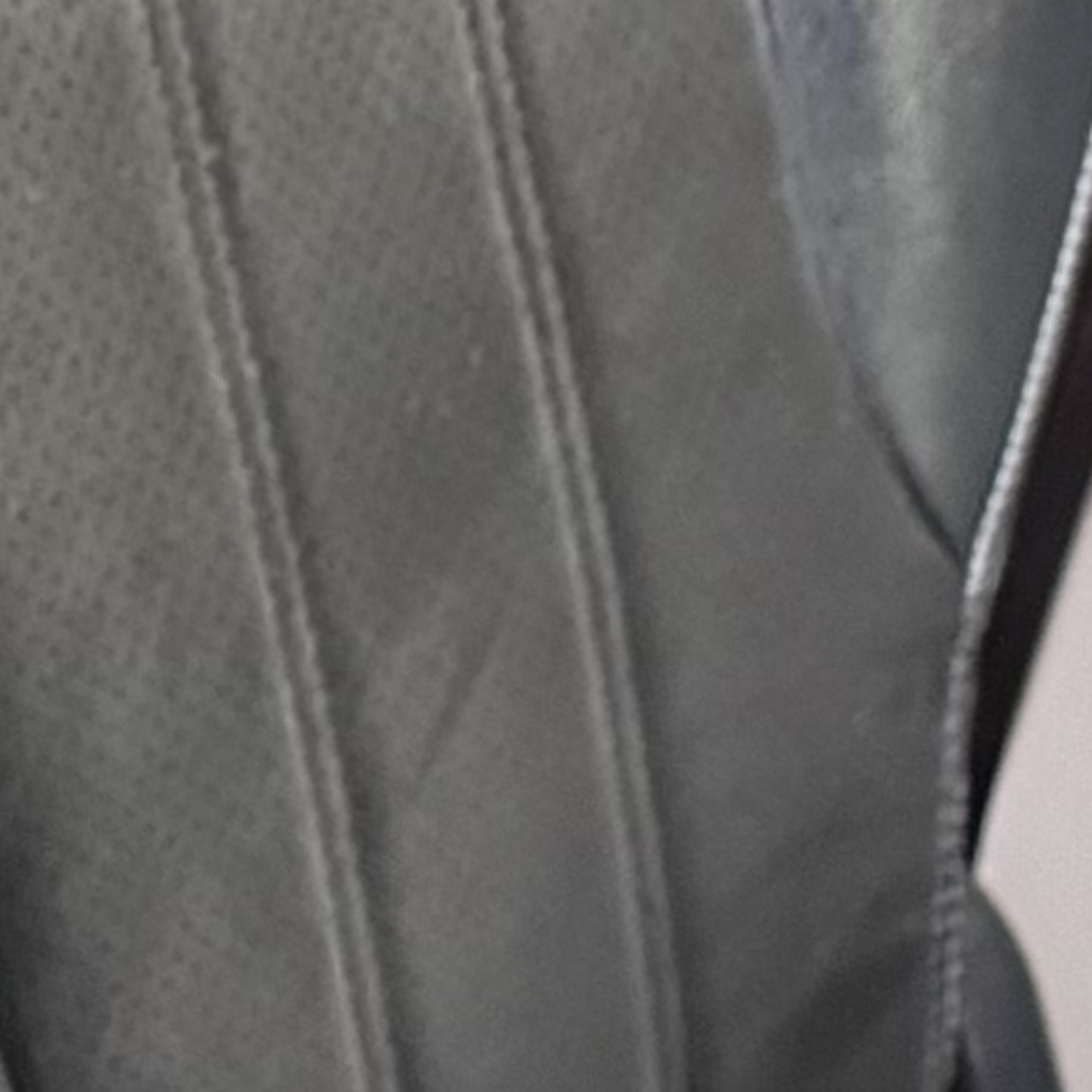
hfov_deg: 8.7
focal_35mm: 192
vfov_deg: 8.2
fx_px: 6853
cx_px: -929
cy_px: 2824
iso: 800
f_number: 1.78
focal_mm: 6.76
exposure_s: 1/54
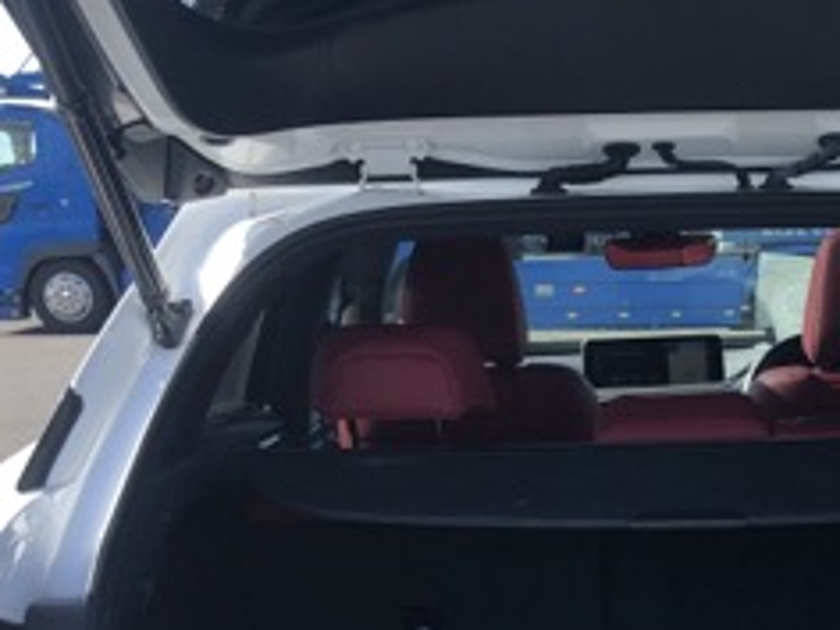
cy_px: 794
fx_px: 1844
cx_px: 740
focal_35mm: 76
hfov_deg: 25.0
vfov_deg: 18.2
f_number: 1.8
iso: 20
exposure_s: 1/706
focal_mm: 3.99
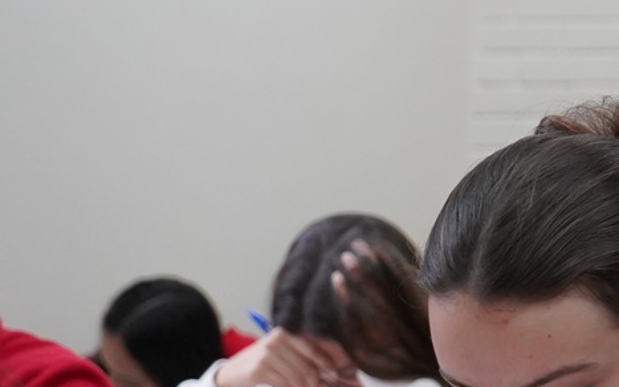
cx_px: 672
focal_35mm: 259
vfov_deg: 5.1
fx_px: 4370
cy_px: 449
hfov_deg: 8.0
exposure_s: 1/160
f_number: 5.6
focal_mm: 66
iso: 2000
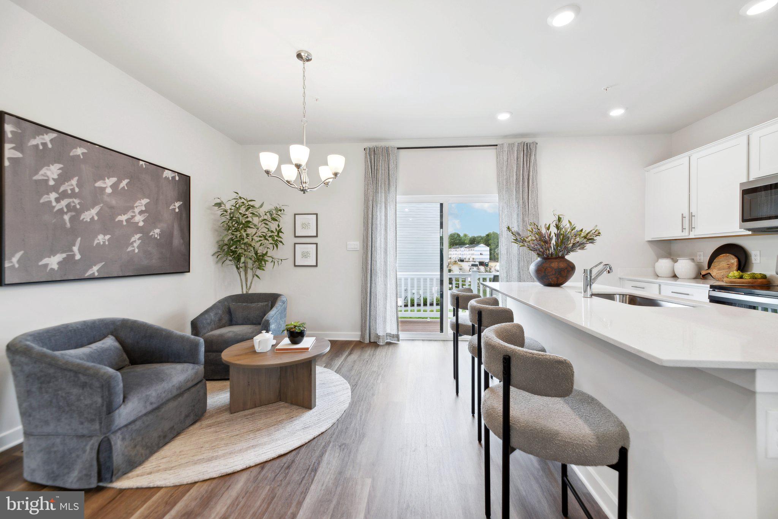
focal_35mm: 14
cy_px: 260
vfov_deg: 81.2
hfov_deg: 104.2
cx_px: 389
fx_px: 303
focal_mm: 14
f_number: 7.1
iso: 200
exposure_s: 1/13
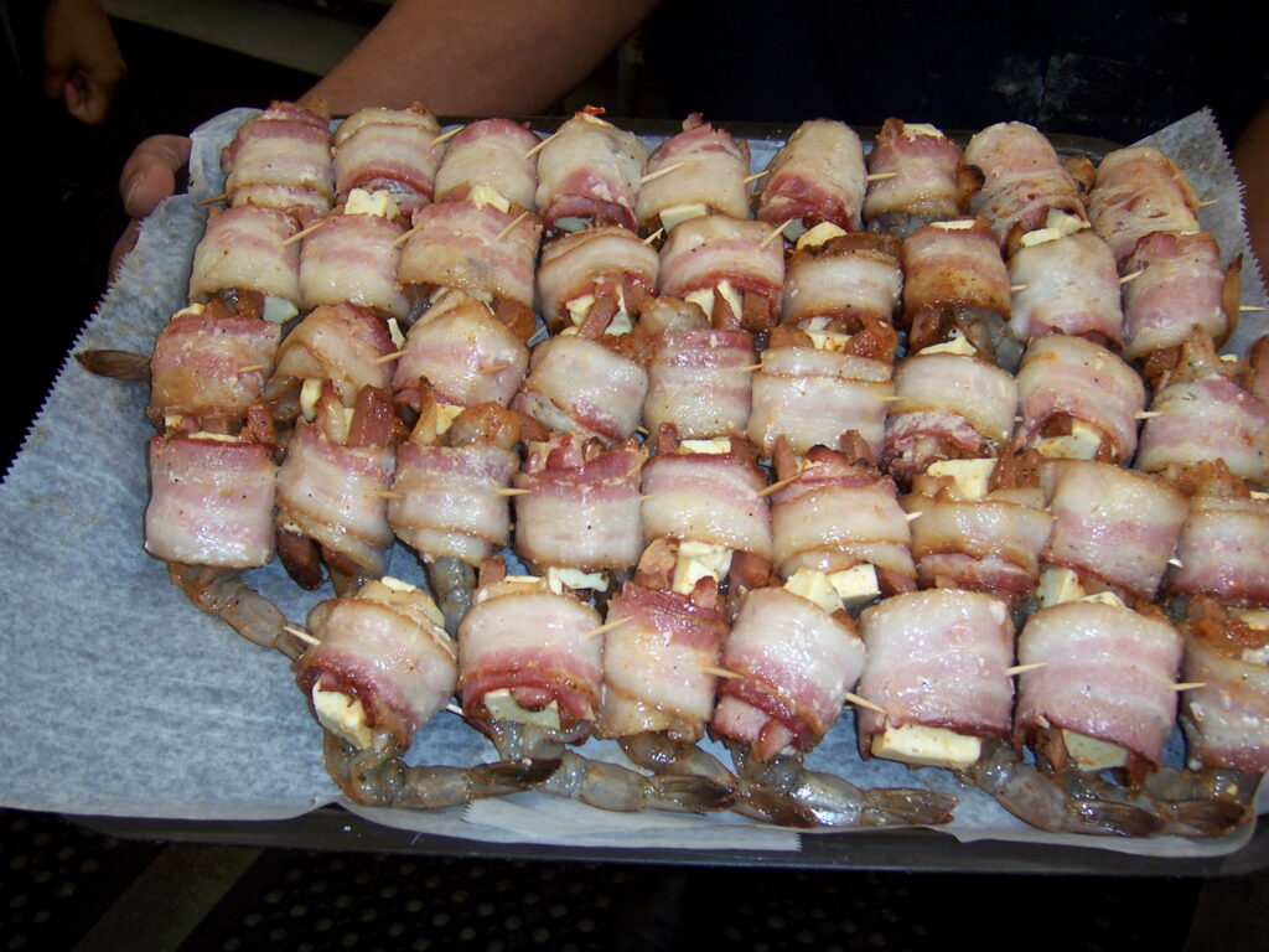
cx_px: 634
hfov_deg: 51.4
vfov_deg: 39.7
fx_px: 1320
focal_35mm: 36
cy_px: 476
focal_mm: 6.2
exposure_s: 1/60
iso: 80
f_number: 2.8
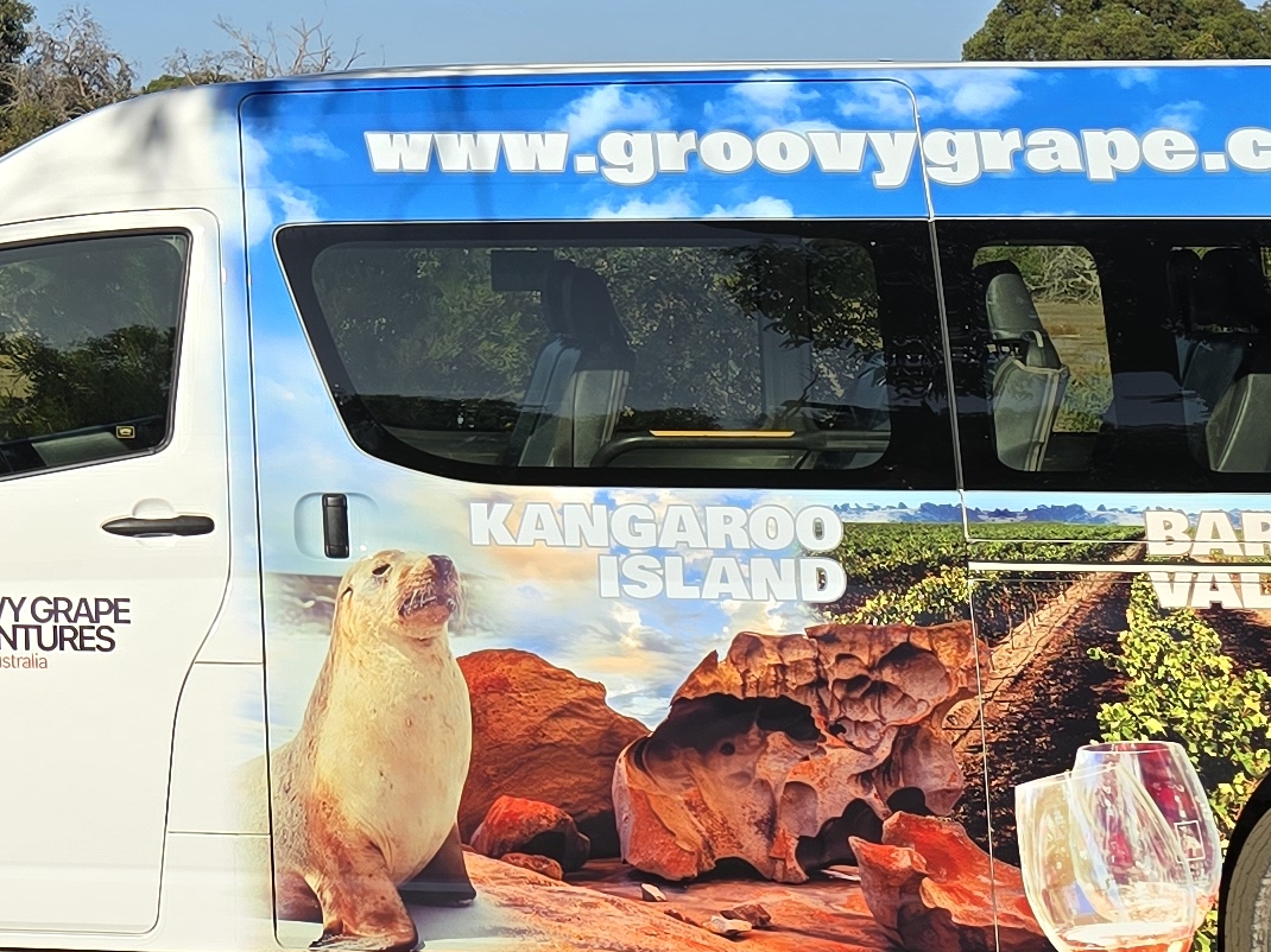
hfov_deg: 20.8
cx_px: -365
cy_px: -148
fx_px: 3157
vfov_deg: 16.5
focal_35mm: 86
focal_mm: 6.3
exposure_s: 1/1047
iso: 12
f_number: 1.7
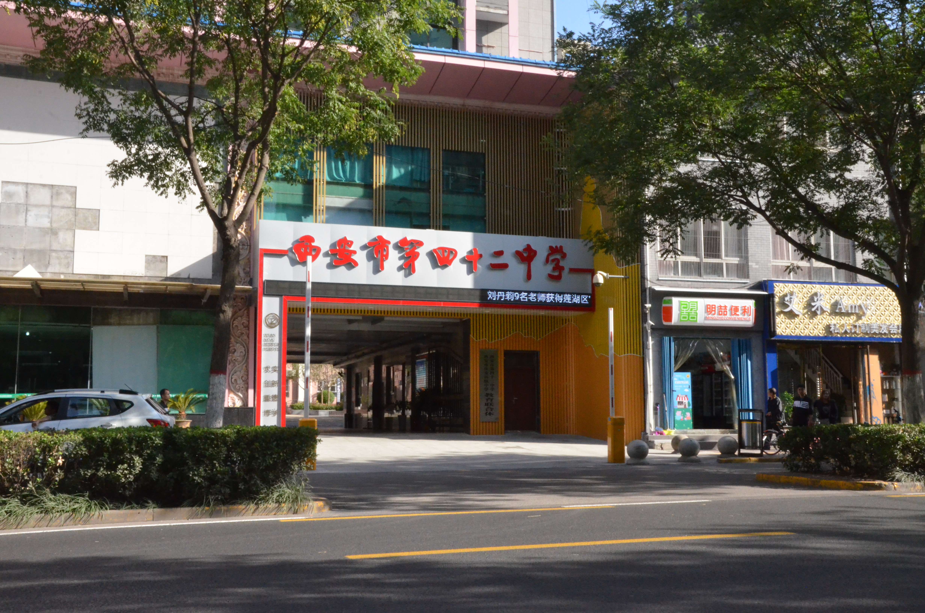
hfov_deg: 51.4
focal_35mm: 38
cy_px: 306
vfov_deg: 35.3
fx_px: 962
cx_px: 462
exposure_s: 1/250
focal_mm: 25
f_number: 25
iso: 3200
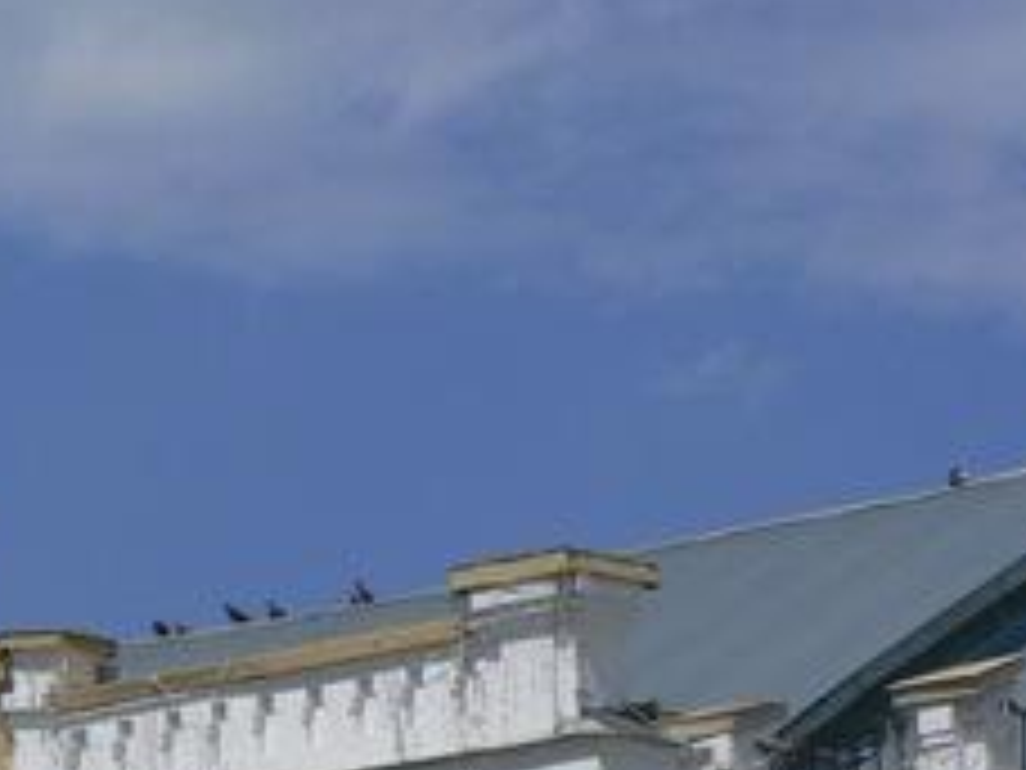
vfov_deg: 6.7
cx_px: -130
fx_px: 6461
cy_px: 1324
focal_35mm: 218
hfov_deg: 9.0
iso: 80
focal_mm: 10.4
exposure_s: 1/1300
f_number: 8
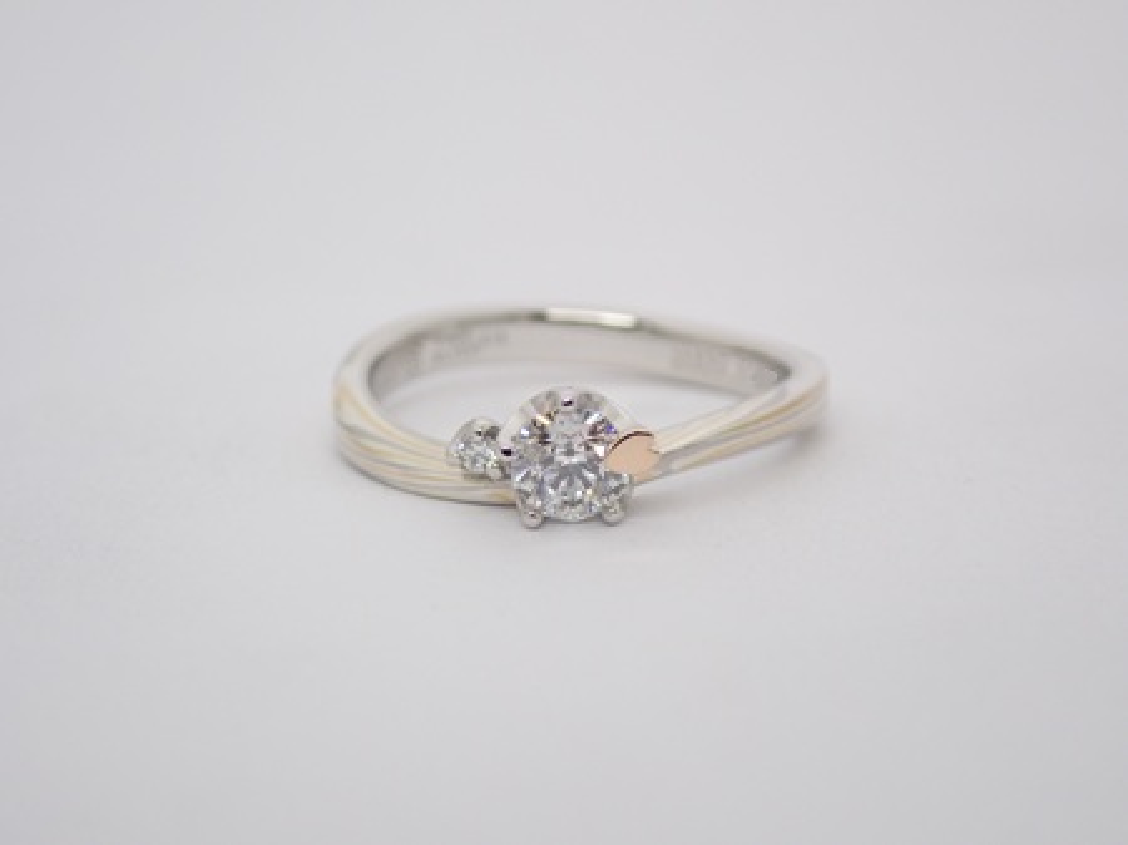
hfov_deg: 23.8
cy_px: 422
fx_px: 2671
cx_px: 564
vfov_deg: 18.0
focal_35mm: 82
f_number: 4.3
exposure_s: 1/125
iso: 200
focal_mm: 14.62
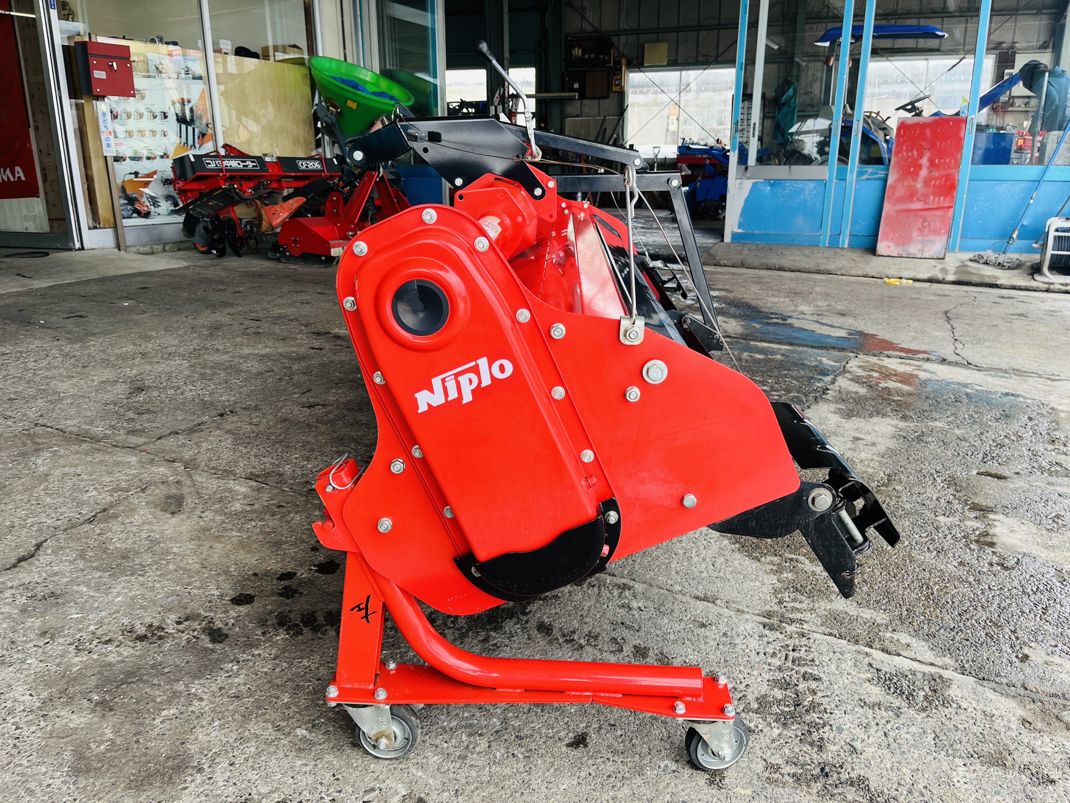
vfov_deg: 53.1
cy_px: 402
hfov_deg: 67.3
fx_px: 804
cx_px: 535
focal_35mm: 26
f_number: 1.6
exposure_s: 1/222
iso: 40
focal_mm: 5.1
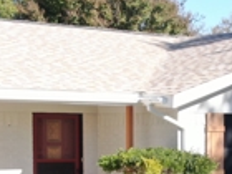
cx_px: 219
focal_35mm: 137
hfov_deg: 14.2
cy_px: 162
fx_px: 918
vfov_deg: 10.8
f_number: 3.8
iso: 100
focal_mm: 8.6
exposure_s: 1/240
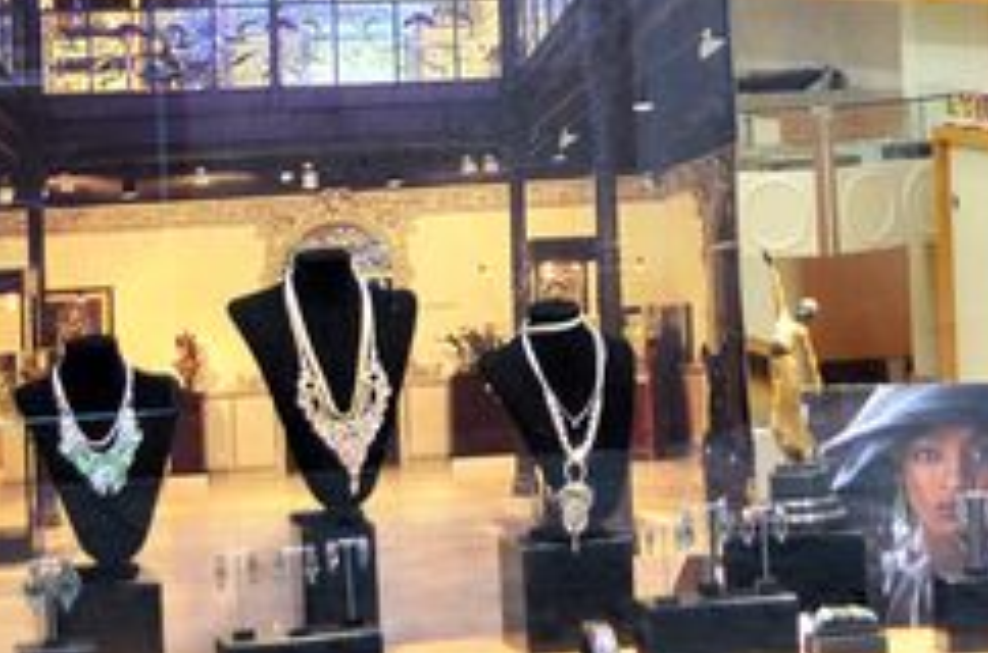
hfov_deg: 11.6
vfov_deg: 7.6
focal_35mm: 177
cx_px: 776
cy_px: -120
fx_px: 4845
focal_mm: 30
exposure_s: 1/80
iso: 400
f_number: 4.5
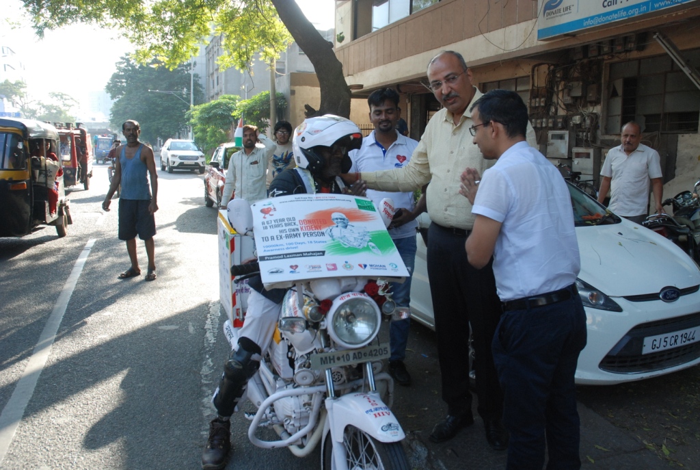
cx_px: 350
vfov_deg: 48.1
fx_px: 526
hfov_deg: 67.3
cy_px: 235
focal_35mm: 27
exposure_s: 1/160
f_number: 6.3
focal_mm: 18
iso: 500
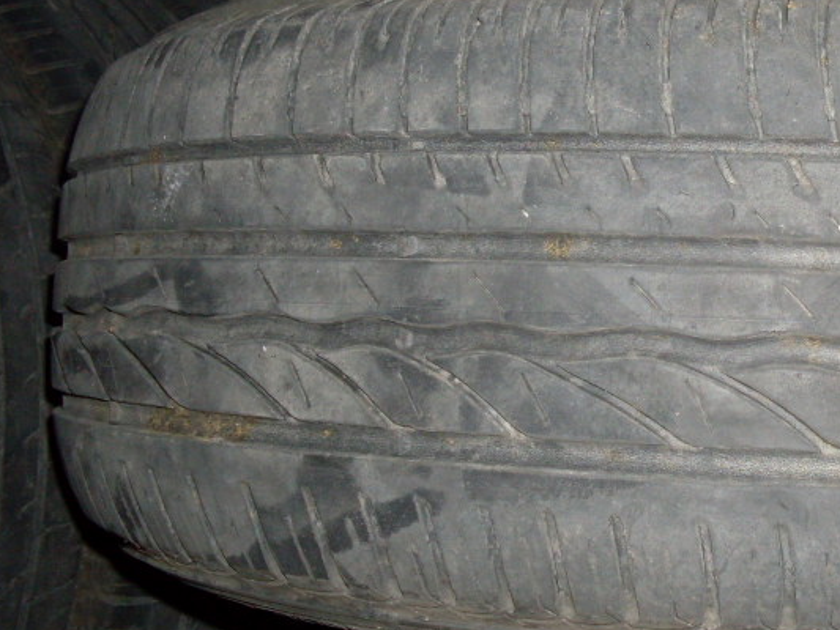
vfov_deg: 20.2
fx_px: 1772
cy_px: 260
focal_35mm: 73
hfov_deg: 25.6
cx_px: 796
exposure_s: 1/45
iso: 100
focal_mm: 6.3
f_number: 2.8
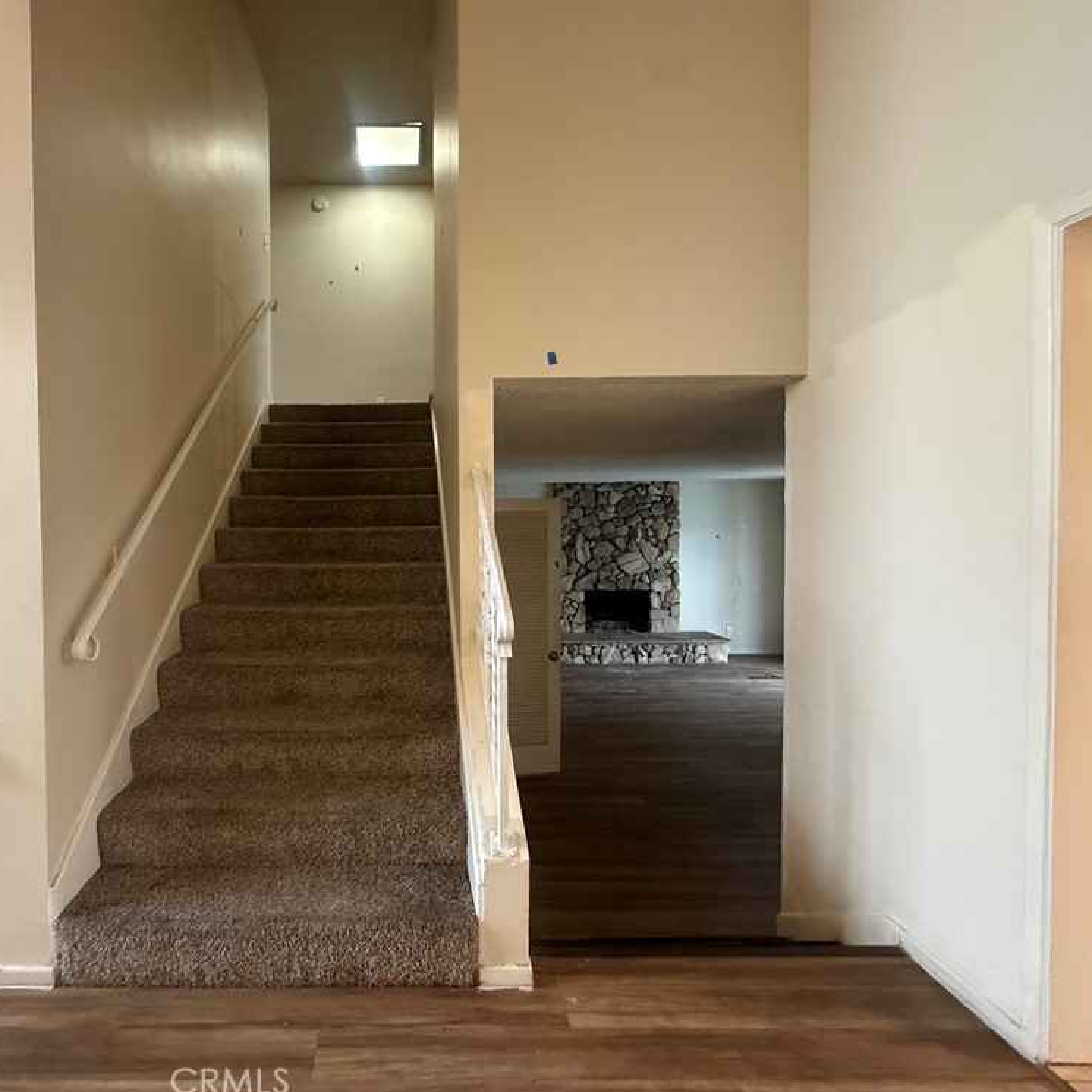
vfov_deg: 84.0
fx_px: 607
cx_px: 402
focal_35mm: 17
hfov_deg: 82.2
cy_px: 539
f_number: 2.2
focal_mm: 2.22
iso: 800
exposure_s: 1/60
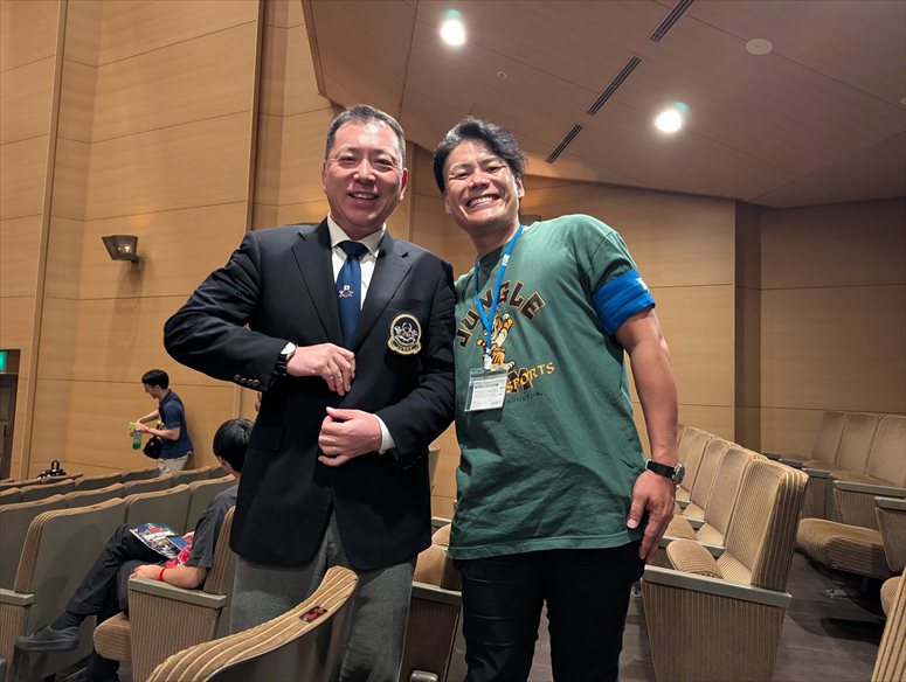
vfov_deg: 57.0
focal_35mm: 24
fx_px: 629
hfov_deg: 71.5
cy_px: 341
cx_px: 453
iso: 635
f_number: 1.85
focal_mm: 6.81
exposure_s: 1/58
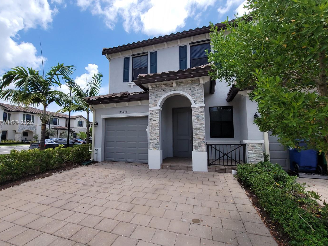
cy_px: 123
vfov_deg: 81.7
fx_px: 142
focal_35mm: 15
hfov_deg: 97.9
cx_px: 149
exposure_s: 1/1819
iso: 64
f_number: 2.2
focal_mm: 2.2
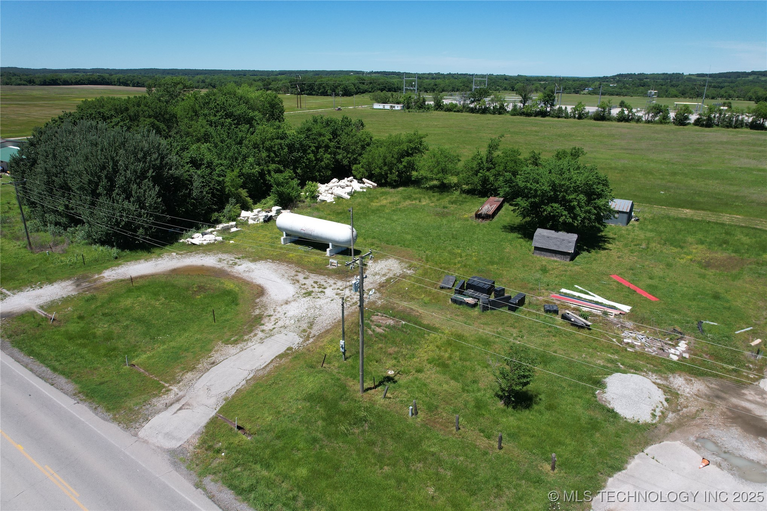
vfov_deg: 57.2
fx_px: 469
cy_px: 256
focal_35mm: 22
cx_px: 384
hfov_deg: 78.6
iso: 100
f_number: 2.8
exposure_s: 1/2000
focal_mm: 8.38
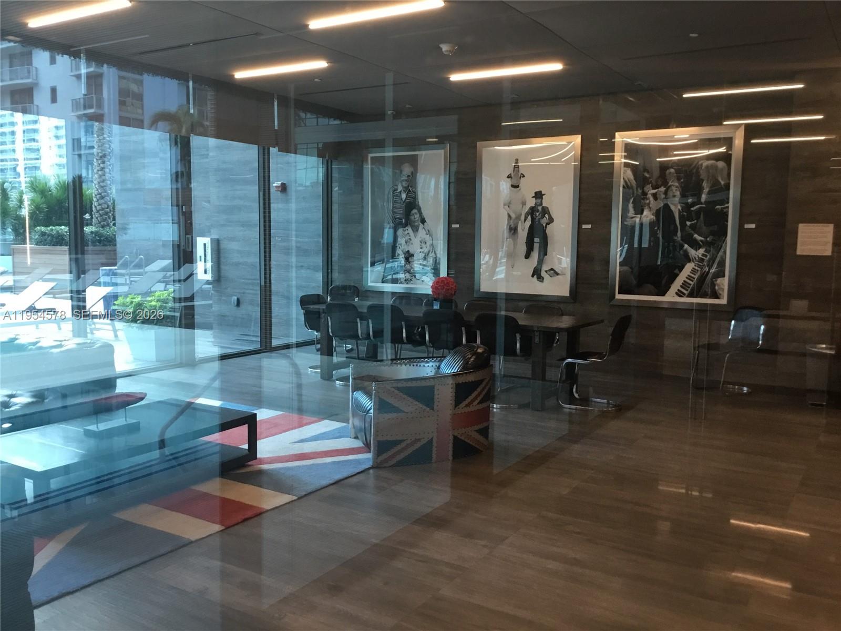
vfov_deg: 45.4
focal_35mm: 31
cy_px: 316
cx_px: 420
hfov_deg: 58.4
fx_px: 753
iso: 100
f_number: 2.4
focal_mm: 3.3
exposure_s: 1/30
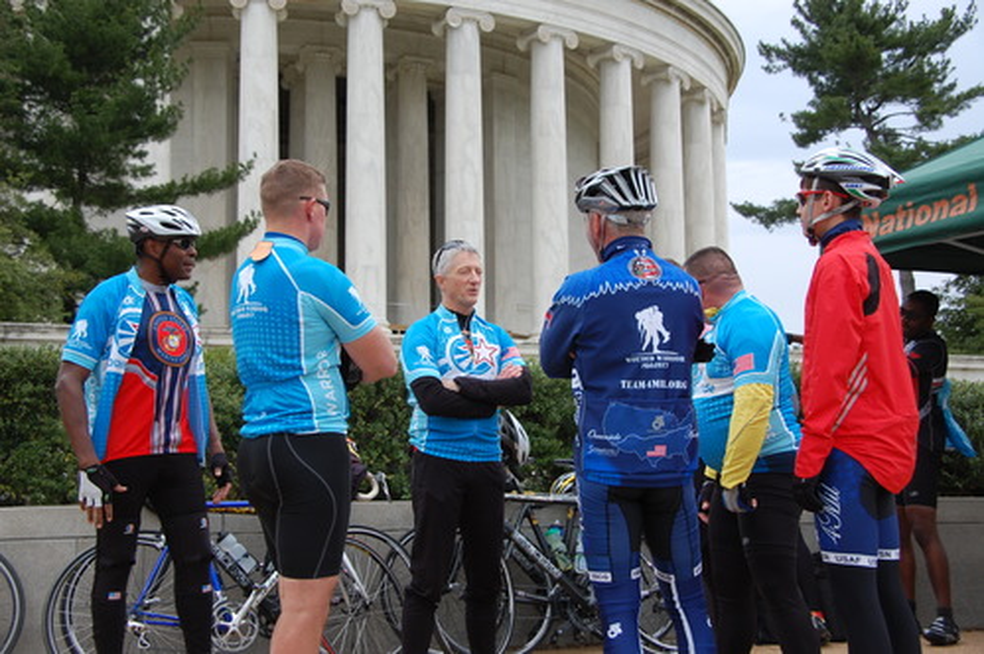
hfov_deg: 37.9
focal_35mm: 52
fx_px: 1434
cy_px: 327
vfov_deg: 25.7
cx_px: 492
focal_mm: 35
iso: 200
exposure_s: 1/160
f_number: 6.3
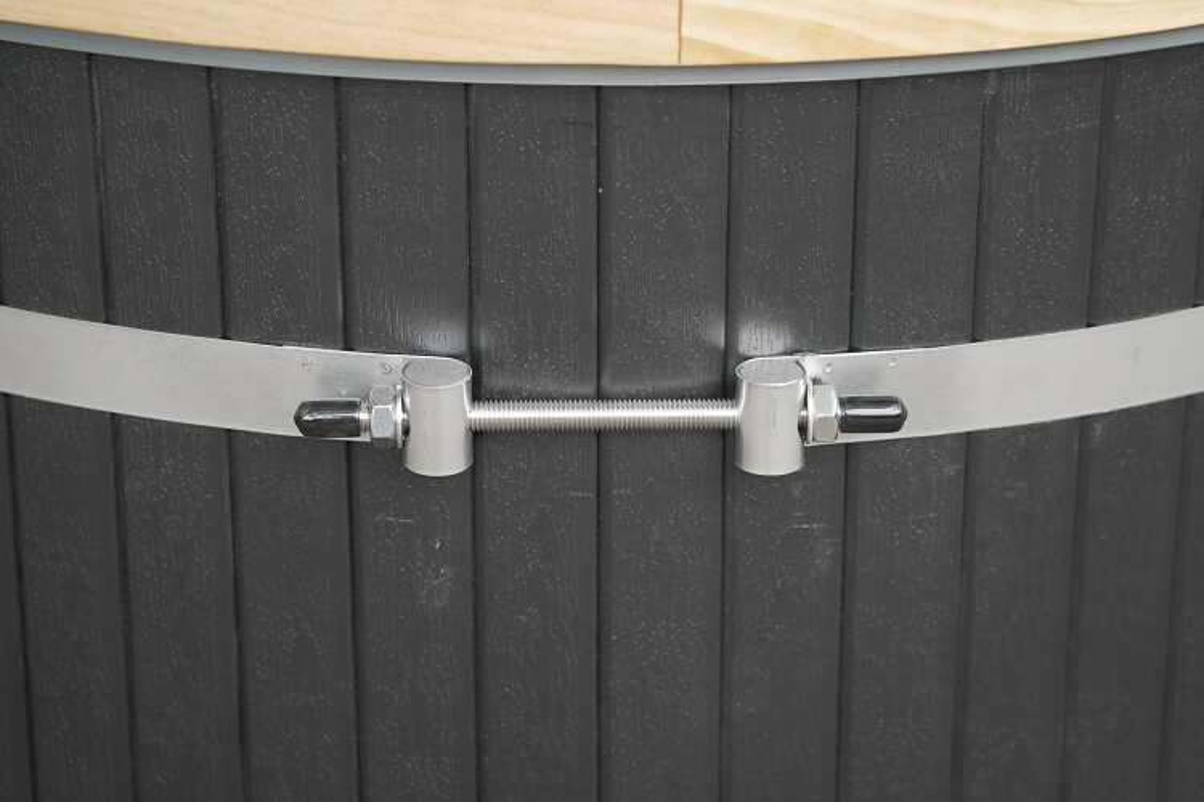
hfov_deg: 19.5
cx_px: 602
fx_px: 3511
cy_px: 401
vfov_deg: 13.0
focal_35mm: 105
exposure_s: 1/160
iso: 400
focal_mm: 105
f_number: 4
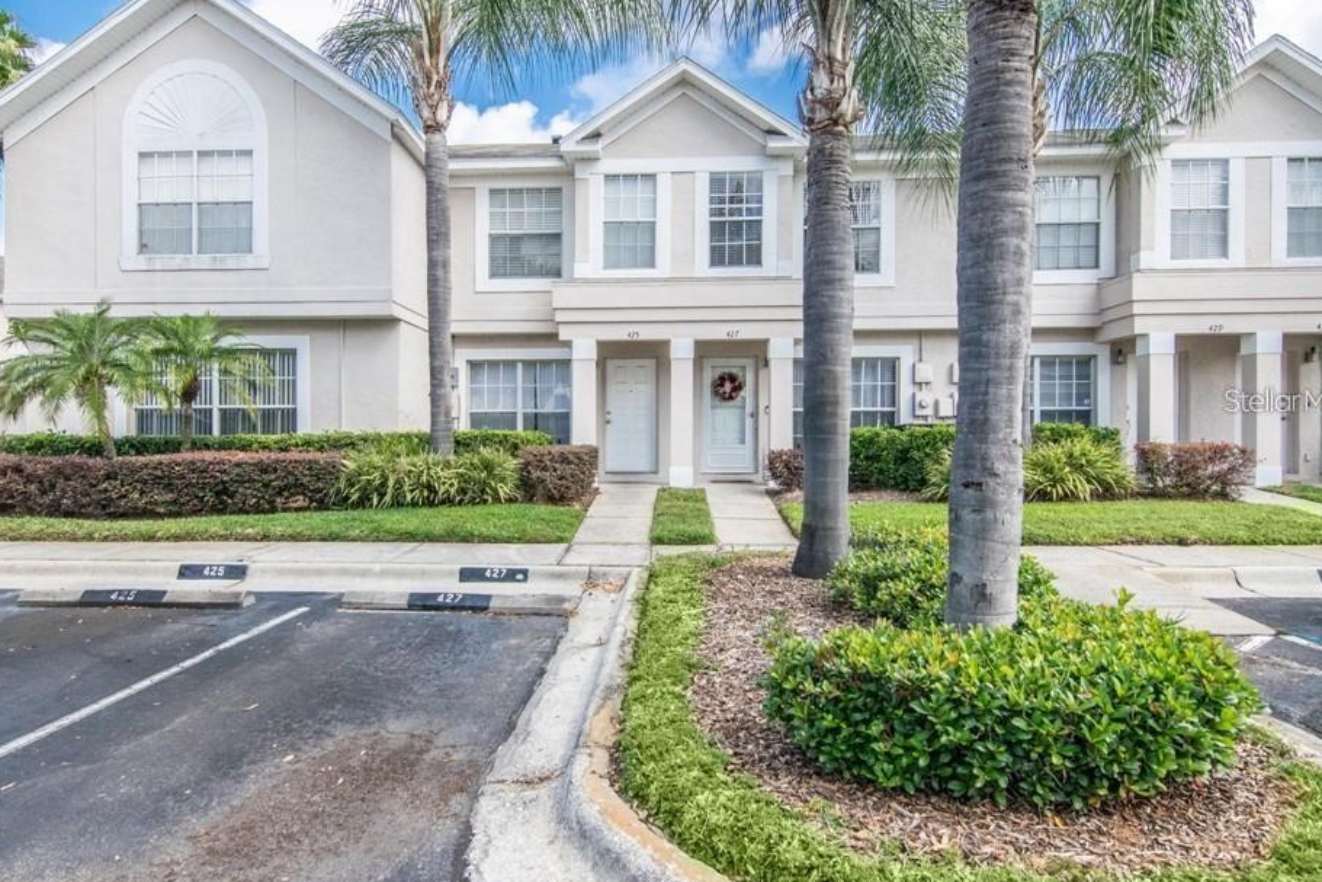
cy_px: 400
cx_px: 617
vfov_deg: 65.7
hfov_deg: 88.1
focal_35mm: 19
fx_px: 682
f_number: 7.1
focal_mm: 11
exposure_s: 1/1250
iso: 640
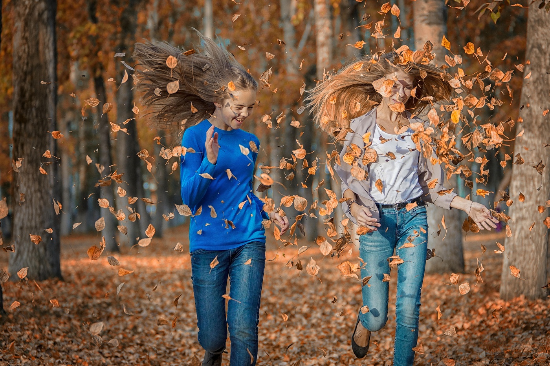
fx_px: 1222
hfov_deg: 25.4
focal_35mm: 80
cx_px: 275
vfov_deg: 17.1
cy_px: 183
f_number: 2.8
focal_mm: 80
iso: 640
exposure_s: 1/640
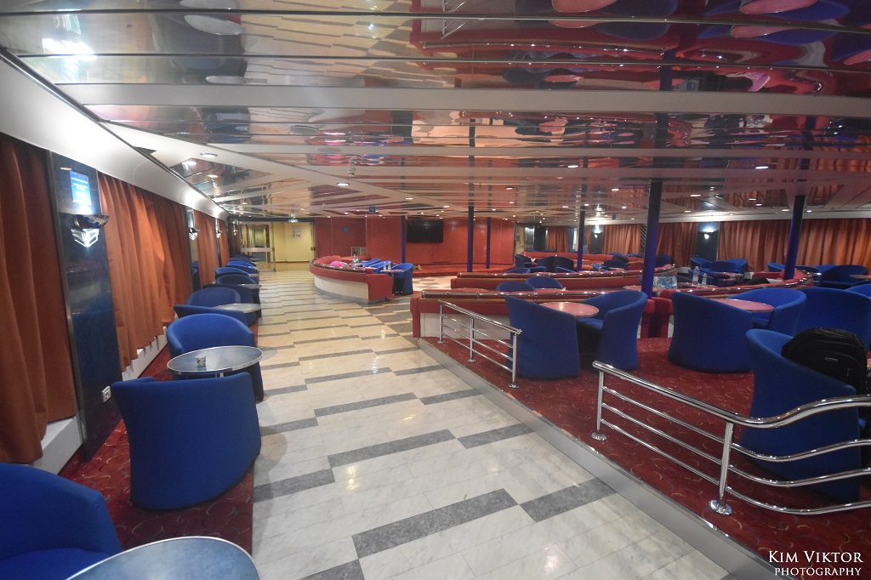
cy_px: 290
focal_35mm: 15
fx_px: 363
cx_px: 436
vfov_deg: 77.3
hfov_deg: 100.4
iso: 4000
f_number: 4
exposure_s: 1/60
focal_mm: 10
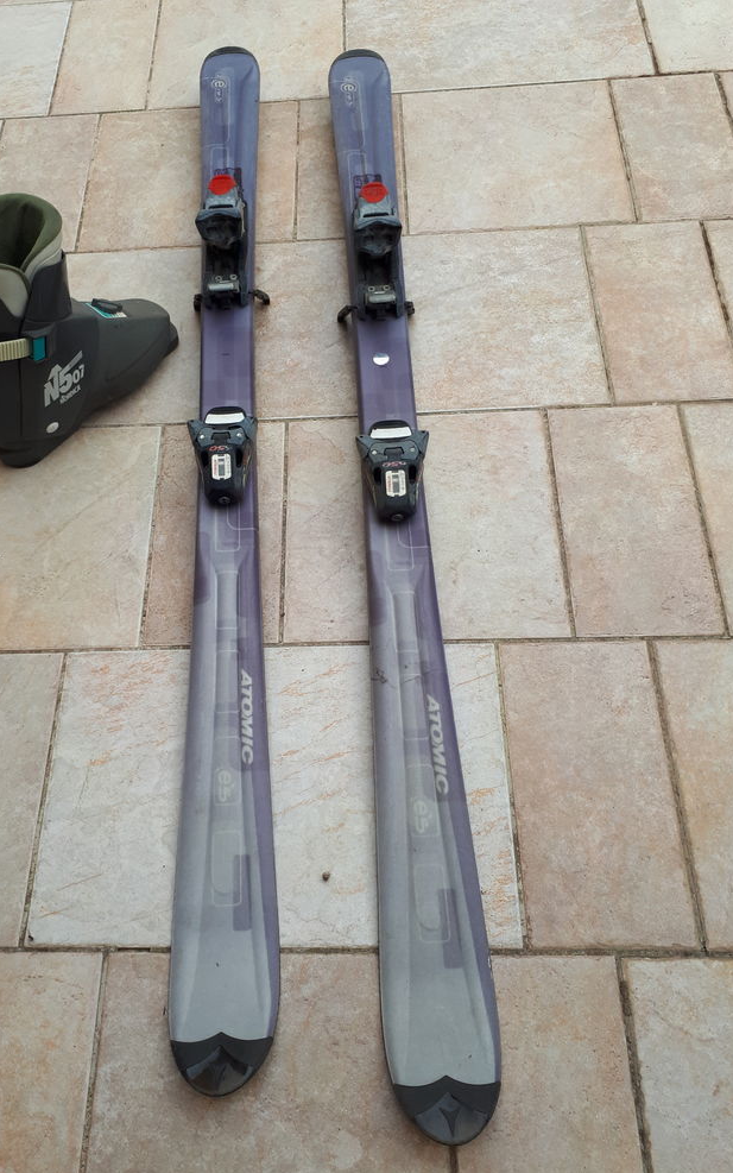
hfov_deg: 43.0
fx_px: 927
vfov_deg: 64.6
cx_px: 309
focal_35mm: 29
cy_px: 593
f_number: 1.9
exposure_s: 1/423
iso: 40
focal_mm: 3.6
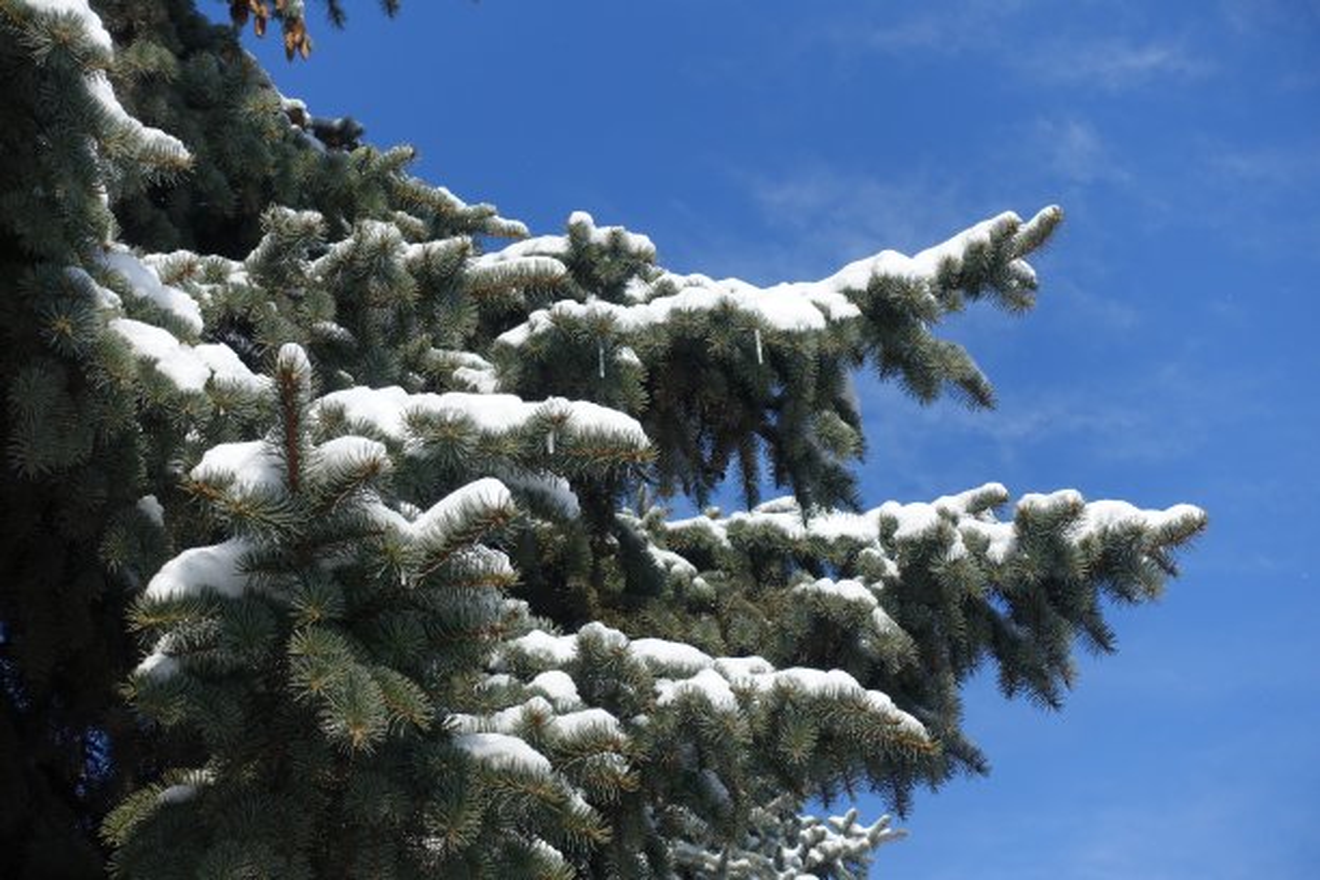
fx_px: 2566
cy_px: 440
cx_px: 660
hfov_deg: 28.8
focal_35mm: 70
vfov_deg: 19.5
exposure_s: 1/640
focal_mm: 25.7
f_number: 5.6
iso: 125
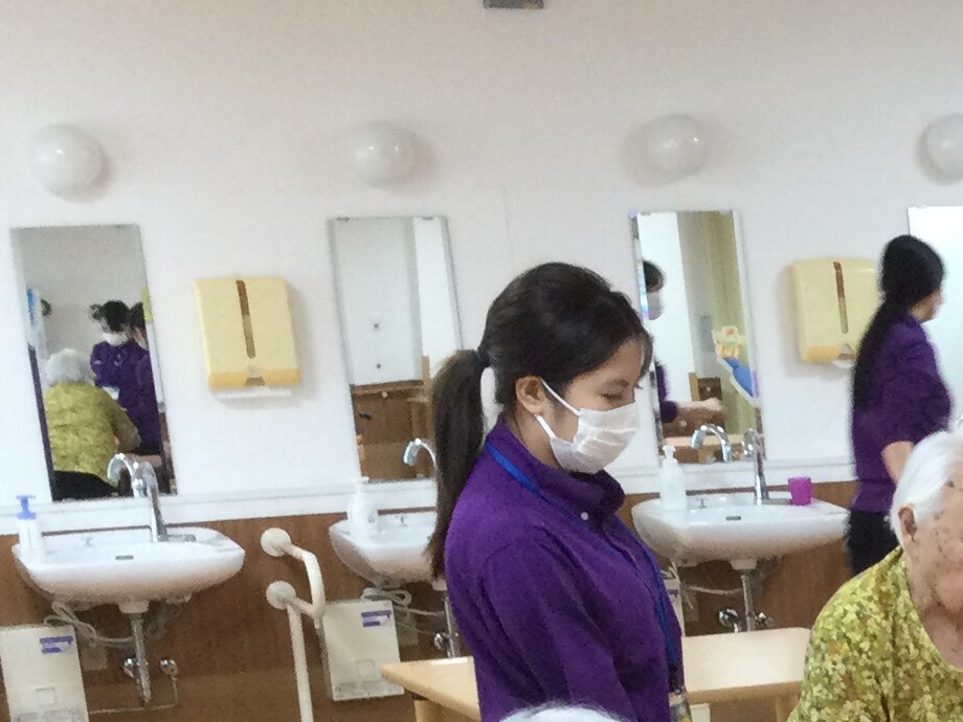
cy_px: 1066
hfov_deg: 15.9
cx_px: 1582
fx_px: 3060
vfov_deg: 12.8
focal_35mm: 110
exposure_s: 1/30
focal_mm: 3.3
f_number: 2.4
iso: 50
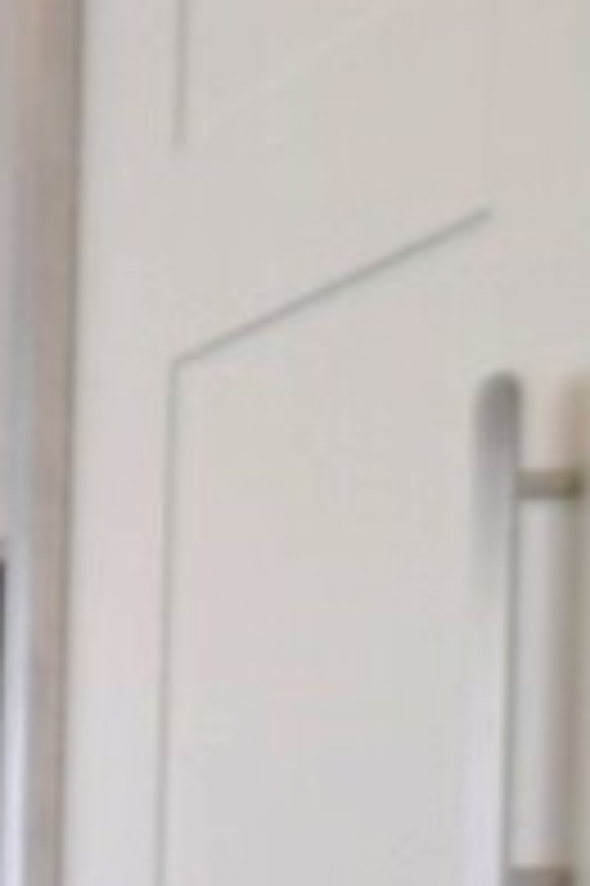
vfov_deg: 17.1
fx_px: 2793
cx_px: -1137
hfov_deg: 9.6
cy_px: 1124
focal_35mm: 113
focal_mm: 11
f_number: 3.5
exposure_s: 1/60
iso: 400
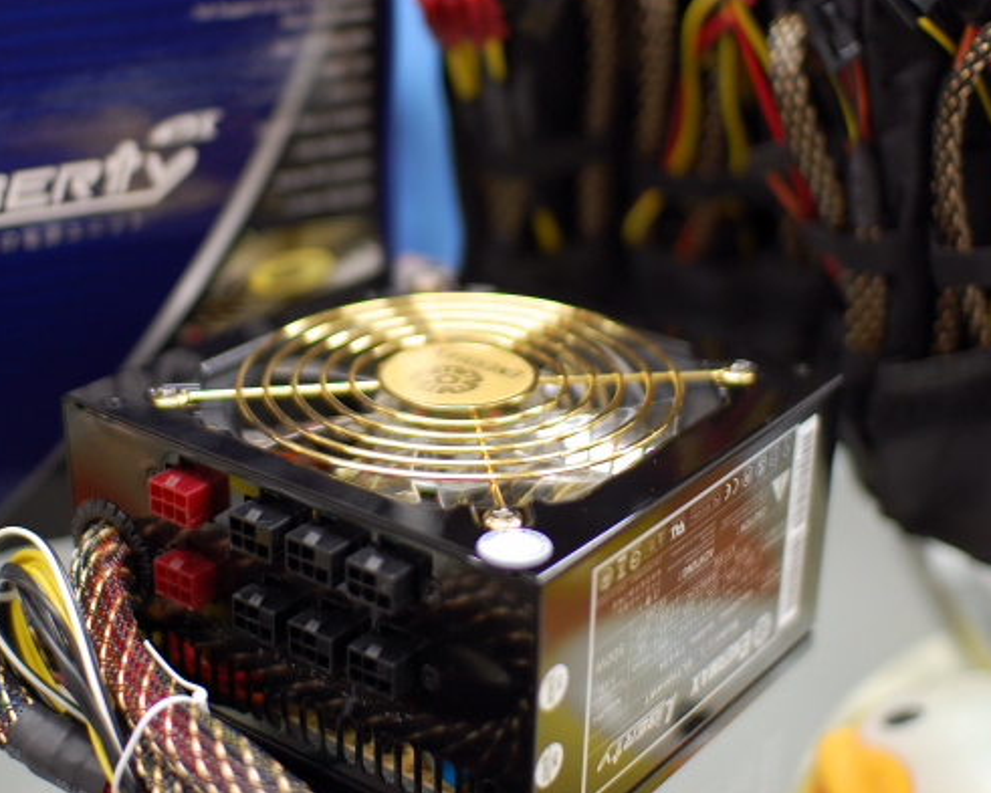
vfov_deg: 27.6
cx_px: 442
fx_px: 1613
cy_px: 367
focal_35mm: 55
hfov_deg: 34.1
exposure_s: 1/60
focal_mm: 30
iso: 200
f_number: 1.4
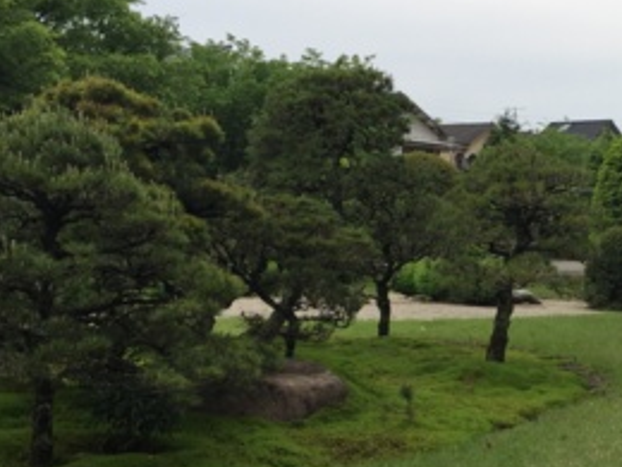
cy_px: 271
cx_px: 541
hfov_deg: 28.0
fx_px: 1204
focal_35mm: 67
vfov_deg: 21.9
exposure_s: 1/618
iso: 32
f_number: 2.2
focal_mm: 4.15
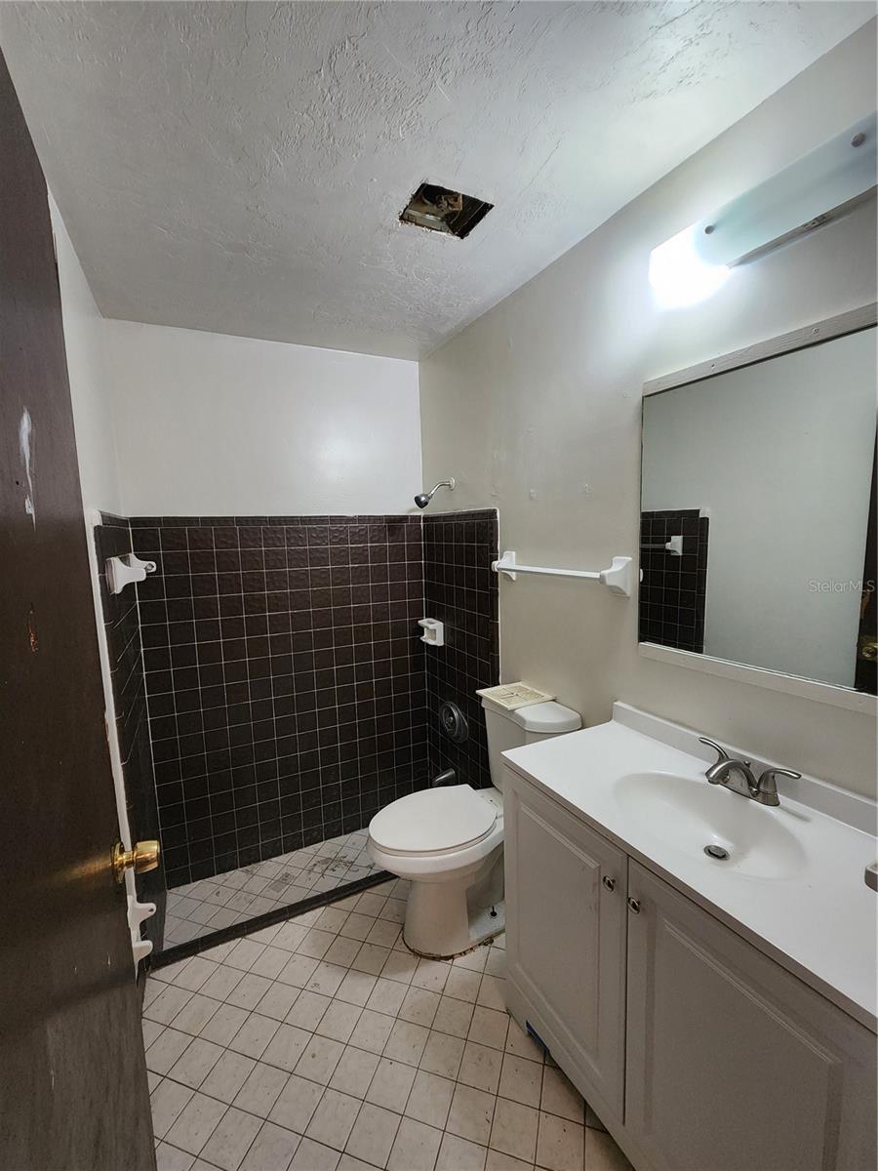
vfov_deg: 106.2
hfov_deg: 89.9
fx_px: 440
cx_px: 439
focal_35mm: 13
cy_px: 586
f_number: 2.2
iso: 320
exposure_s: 1/60
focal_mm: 2.2
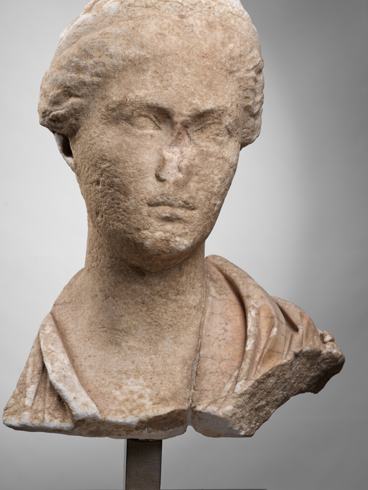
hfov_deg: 20.4
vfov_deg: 27.0
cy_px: 221
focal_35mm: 72
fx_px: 1020
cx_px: 163
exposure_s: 1/125
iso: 200
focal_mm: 80
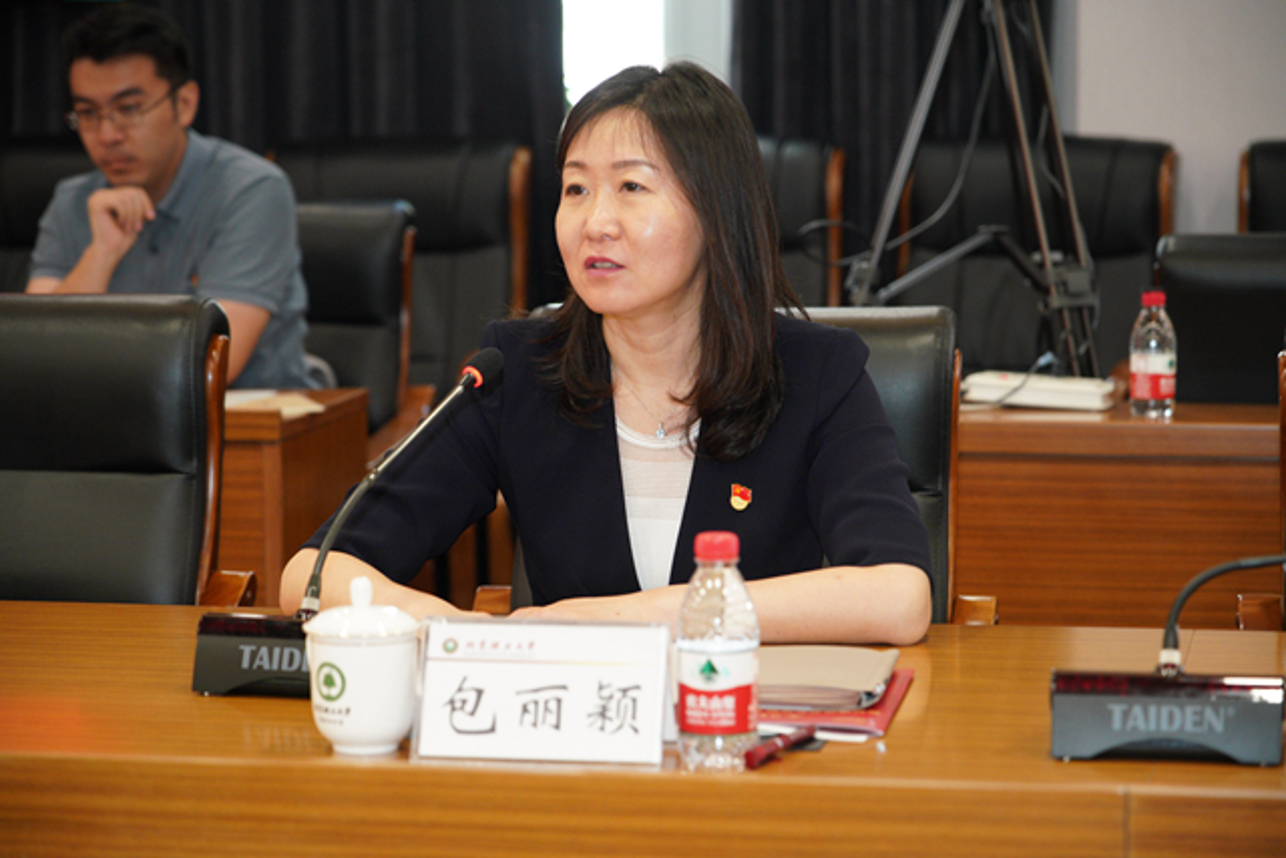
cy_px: 429
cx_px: 643
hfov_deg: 19.5
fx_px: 3751
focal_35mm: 105
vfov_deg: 13.0
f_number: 4.5
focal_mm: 105
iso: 3200
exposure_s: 1/125
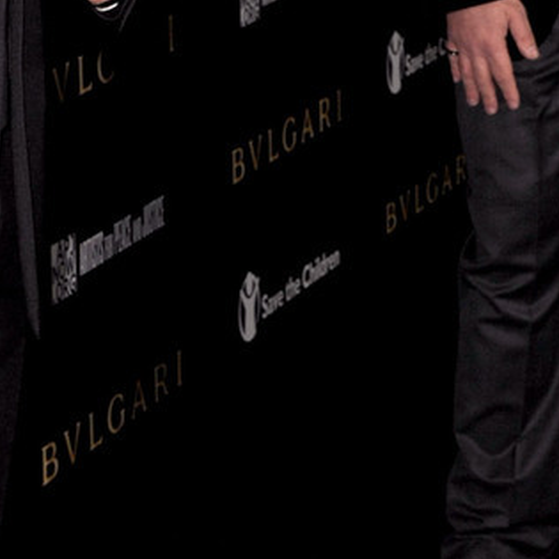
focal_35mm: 179
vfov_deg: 9.8
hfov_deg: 9.7
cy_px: 342
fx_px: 3270
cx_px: -41
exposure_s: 1/250
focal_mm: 45
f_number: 7.1
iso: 320
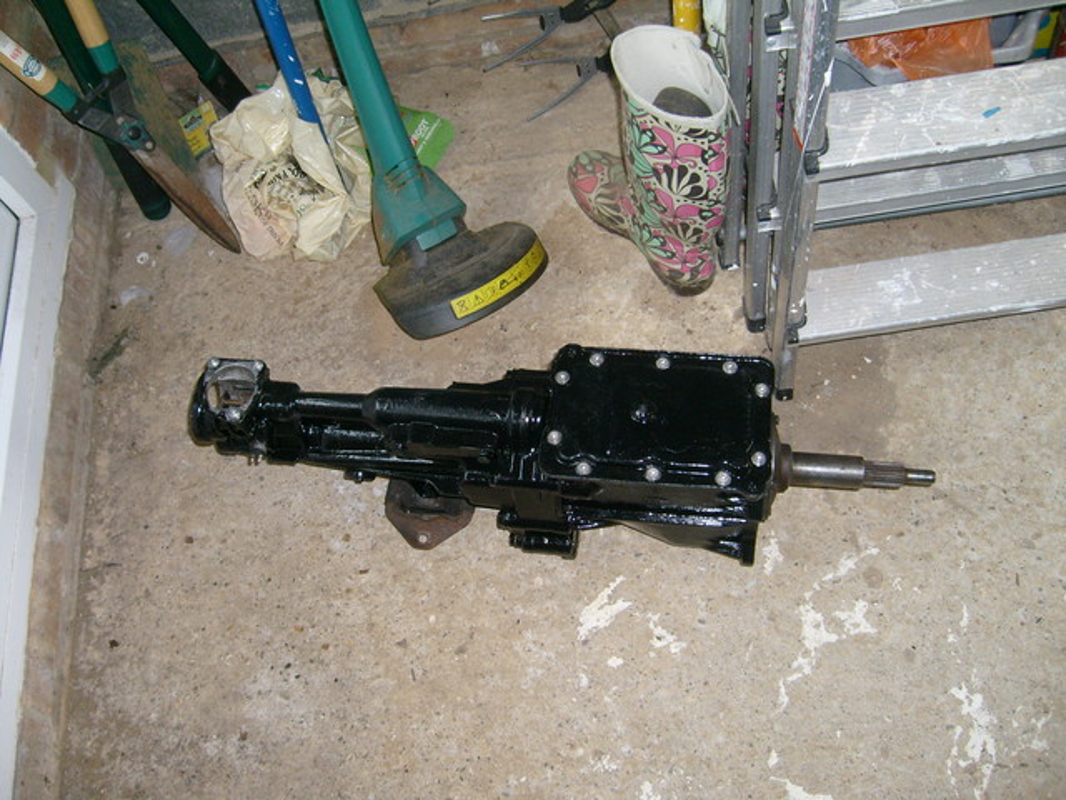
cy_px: 400
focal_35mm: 35
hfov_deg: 52.6
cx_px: 533
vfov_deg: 40.7
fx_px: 1078
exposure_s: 1/45
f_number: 2.8
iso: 100
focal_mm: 5.8
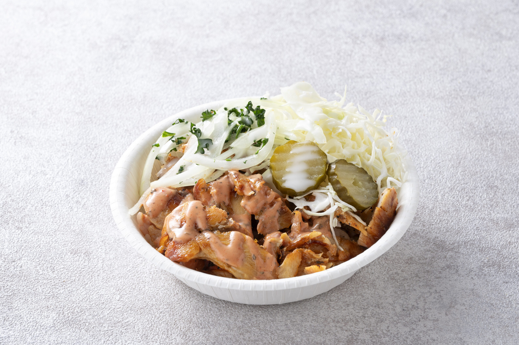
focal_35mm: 120
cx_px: 260
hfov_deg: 17.1
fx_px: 1729
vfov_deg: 11.4
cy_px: 172
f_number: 16
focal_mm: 120
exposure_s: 1/125
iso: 400
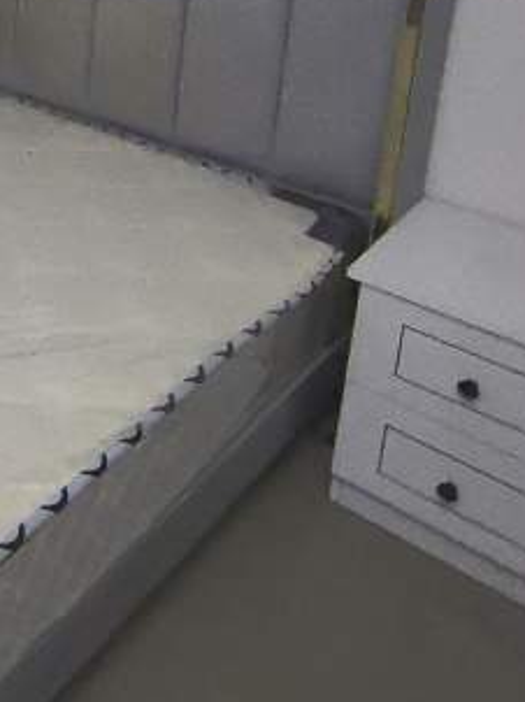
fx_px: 932
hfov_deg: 23.7
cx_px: -300
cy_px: -59
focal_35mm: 46
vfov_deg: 35.6
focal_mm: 1.95
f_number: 2.2
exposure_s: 1/20
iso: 2500
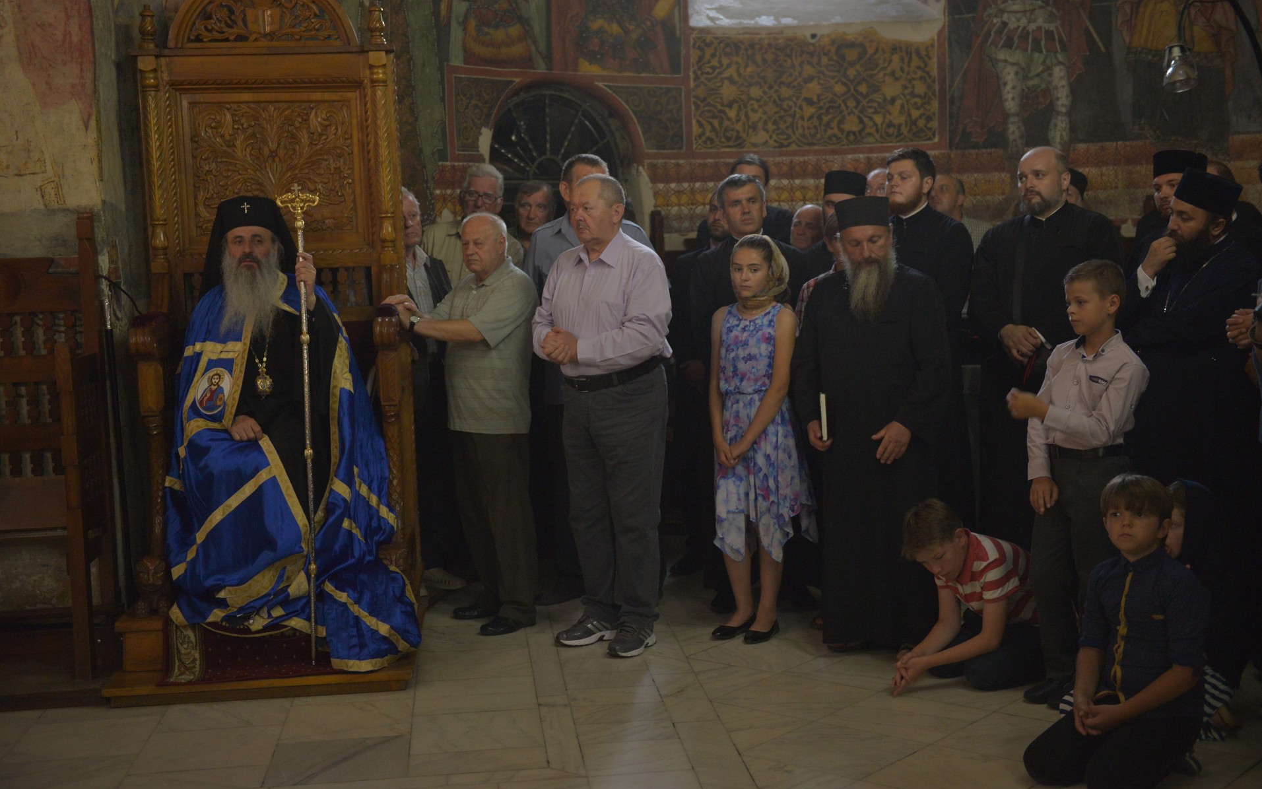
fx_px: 1685
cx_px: 631
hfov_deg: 41.1
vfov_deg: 26.3
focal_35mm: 49
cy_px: 368
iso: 2500
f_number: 2.8
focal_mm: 48
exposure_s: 1/80
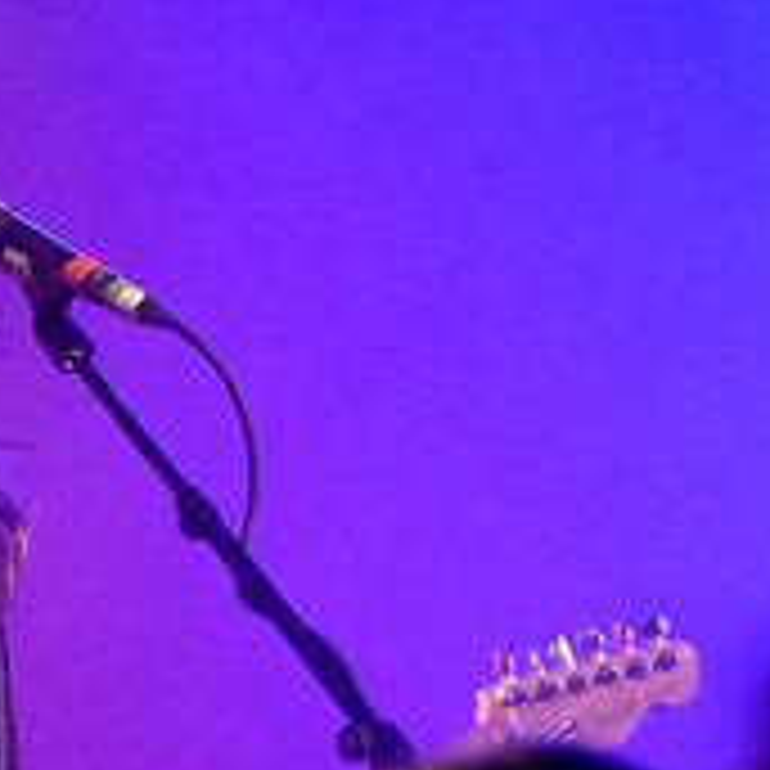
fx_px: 11300
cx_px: -29
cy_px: 554
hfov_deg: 3.9
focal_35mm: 449
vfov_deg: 3.9
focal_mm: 200
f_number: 4
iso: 8000
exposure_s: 1/400
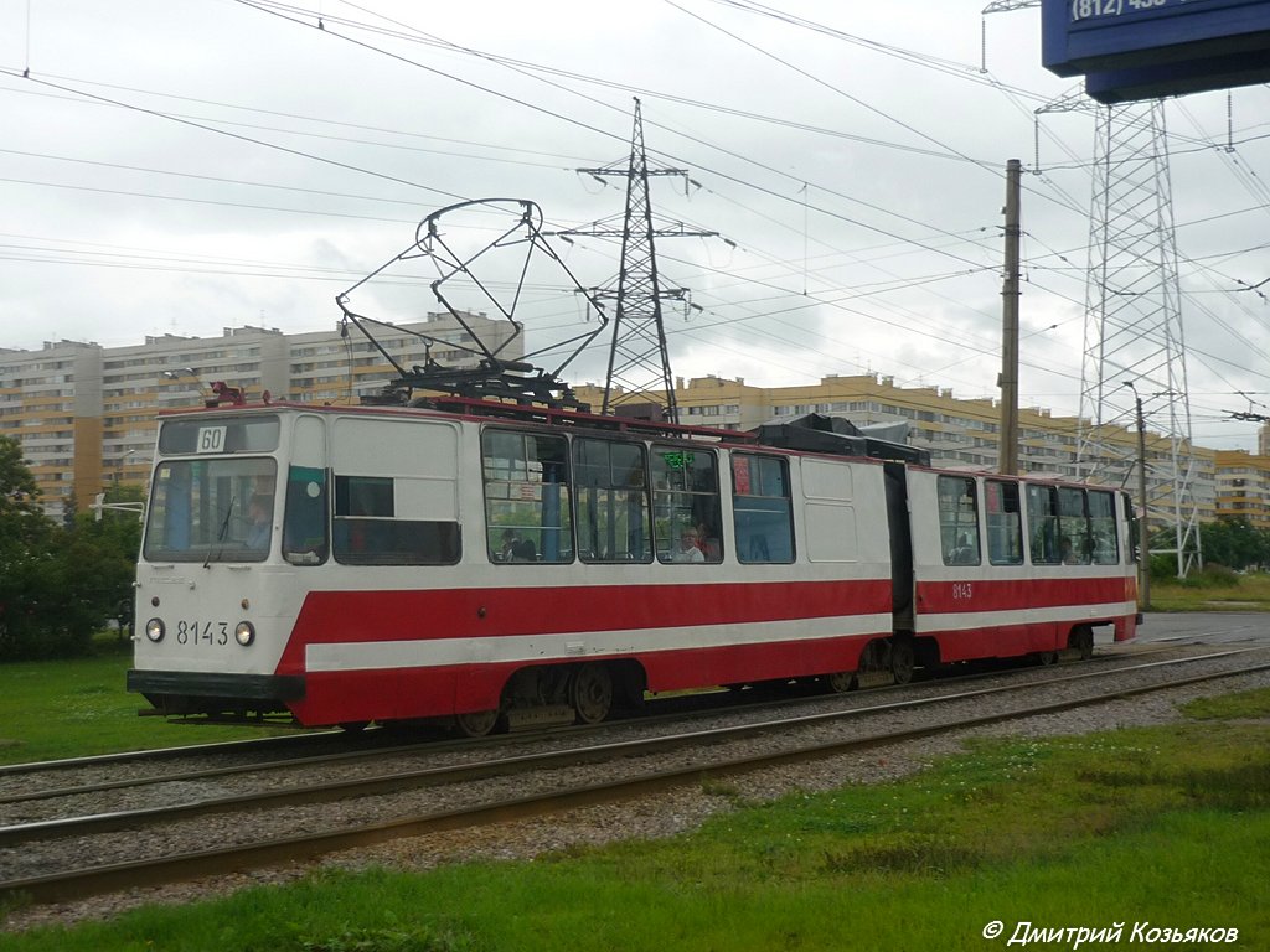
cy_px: 476
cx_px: 635
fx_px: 1394
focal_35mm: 38
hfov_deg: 49.0
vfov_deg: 37.7
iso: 100
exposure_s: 1/200
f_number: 2.9
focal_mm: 6.3
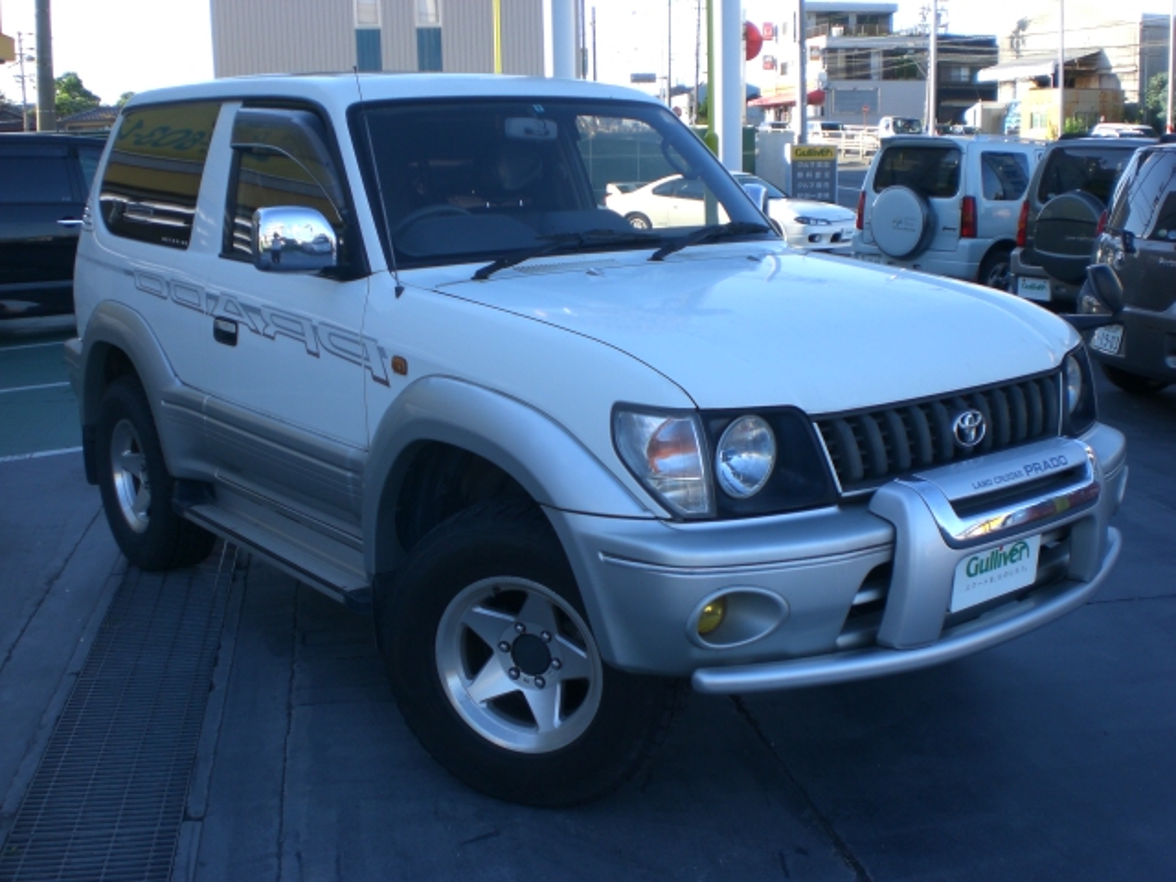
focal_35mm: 38
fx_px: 1291
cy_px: 441
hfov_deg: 49.0
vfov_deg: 37.7
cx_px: 588
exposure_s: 1/200
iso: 50
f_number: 3.1
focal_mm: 6.3
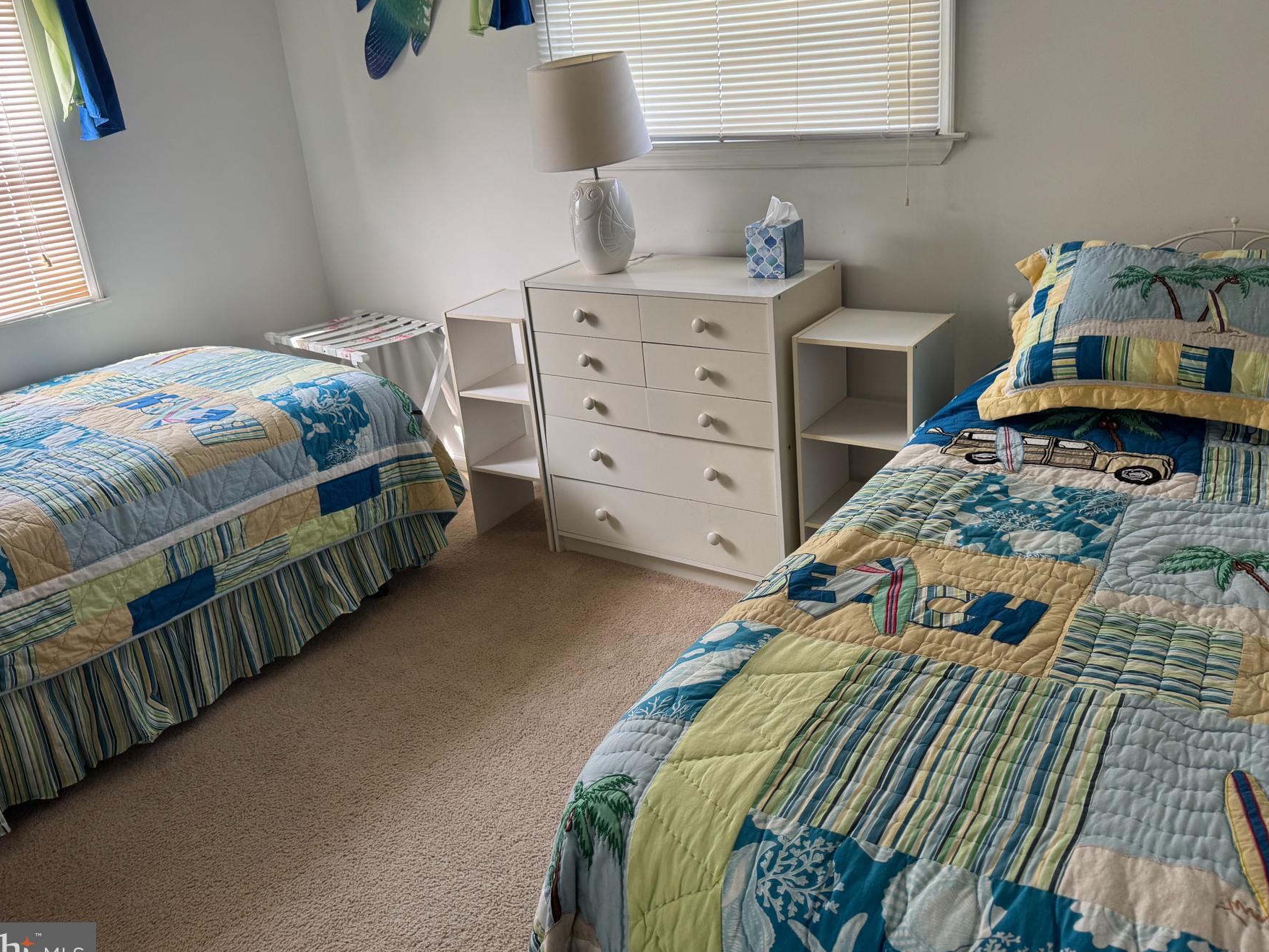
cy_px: 426
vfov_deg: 49.7
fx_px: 1027
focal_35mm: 28
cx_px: 656
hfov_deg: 63.4
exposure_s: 1/60
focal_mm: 6.76
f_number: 1.78
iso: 125
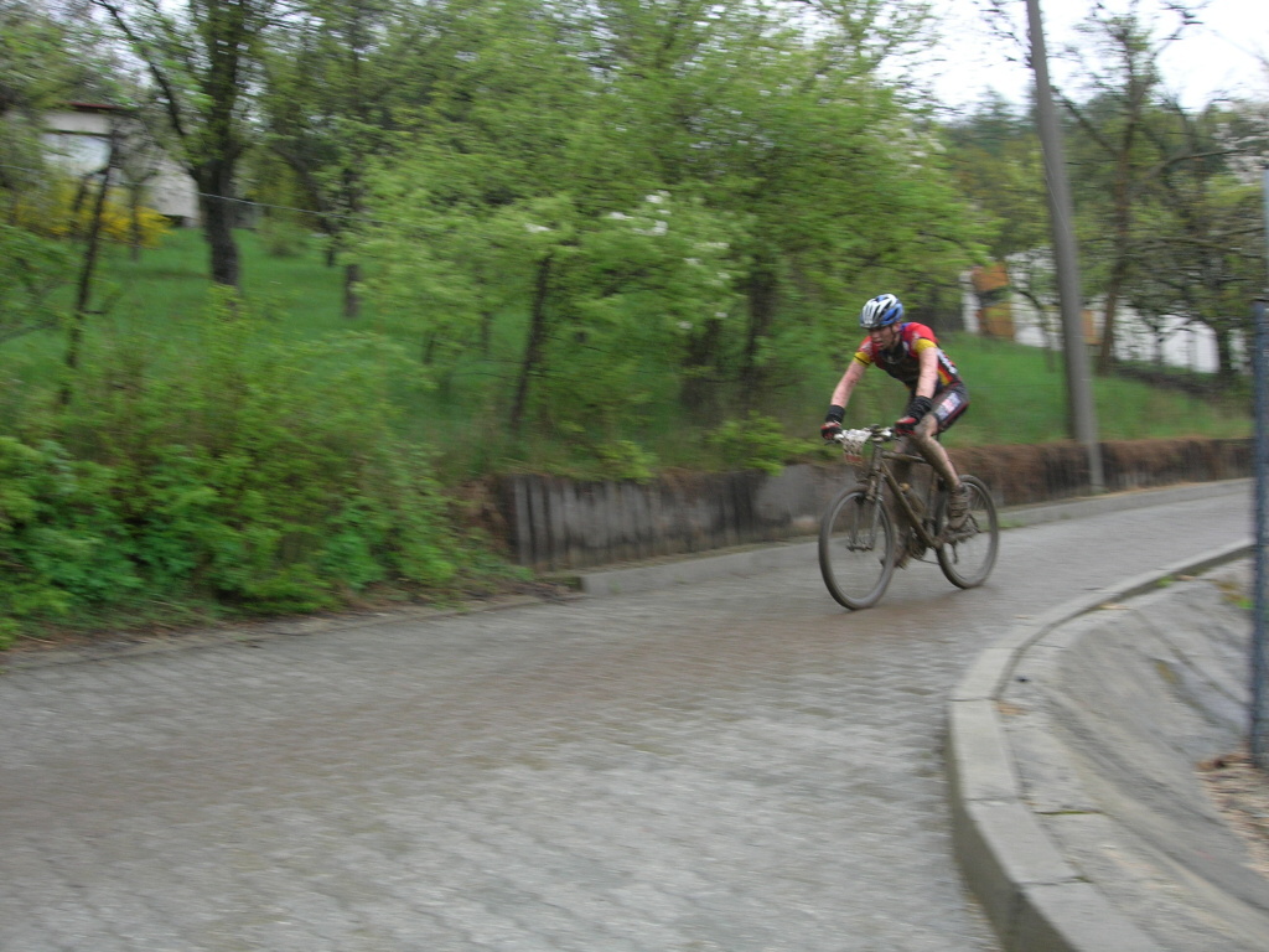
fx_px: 1393
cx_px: 634
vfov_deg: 37.7
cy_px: 476
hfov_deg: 49.0
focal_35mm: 38
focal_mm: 7.8
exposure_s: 1/120
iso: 76
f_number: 4.8
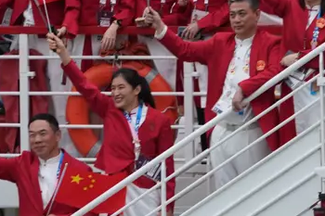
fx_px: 9086
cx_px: 369
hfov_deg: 2.0
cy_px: -13
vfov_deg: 1.4
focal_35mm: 1007
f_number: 5
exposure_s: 1/400
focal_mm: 400
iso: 1000
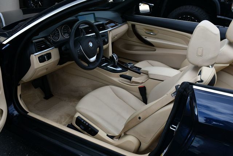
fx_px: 233
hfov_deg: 53.1
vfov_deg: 36.9
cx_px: 116
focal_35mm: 36
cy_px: 78
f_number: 6.3
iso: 200
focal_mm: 18
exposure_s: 1/250
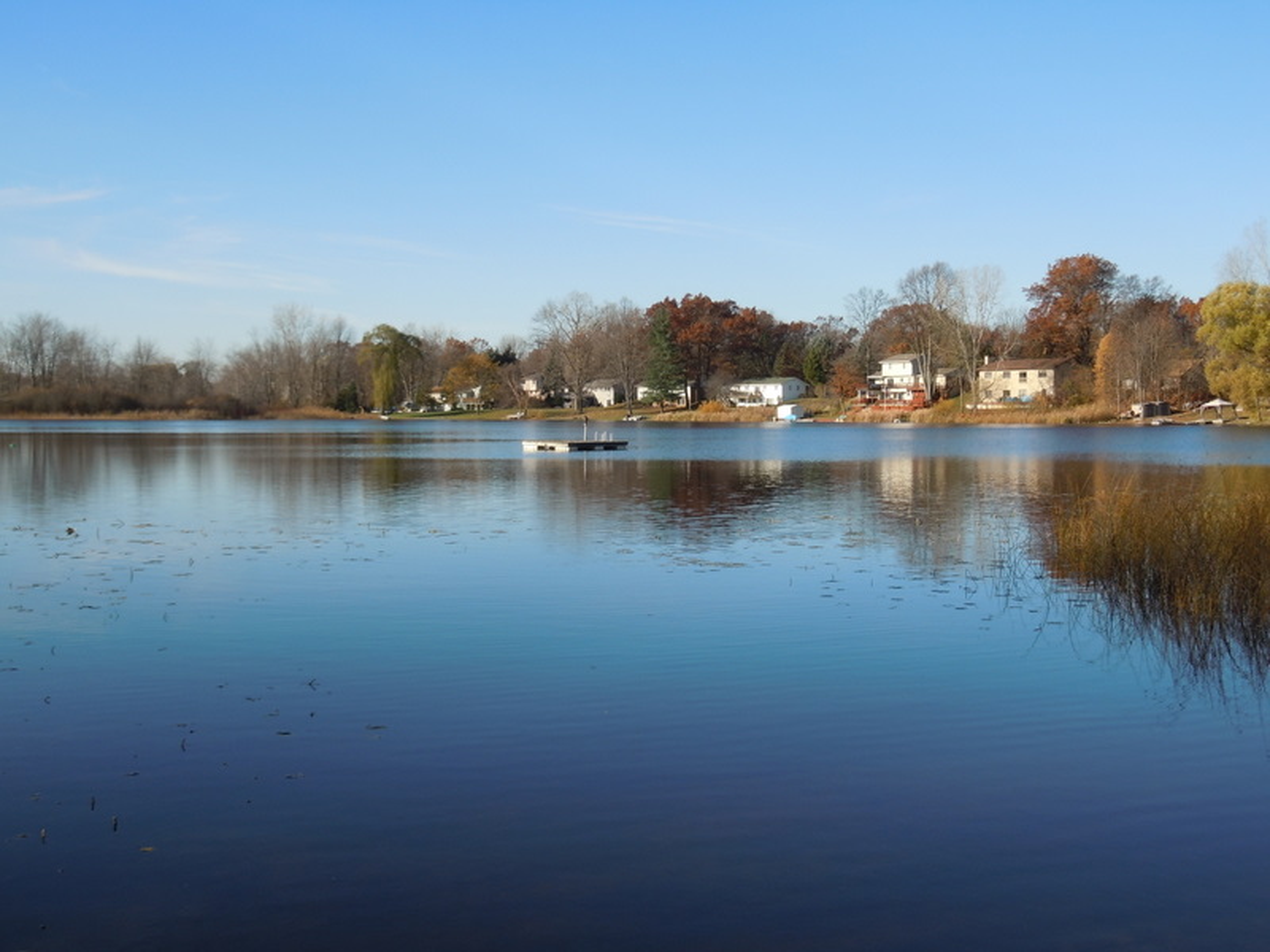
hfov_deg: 42.1
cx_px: 635
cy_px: 476
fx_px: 1651
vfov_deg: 32.2
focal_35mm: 45
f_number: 4.6
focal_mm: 8.1
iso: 100
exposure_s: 1/500
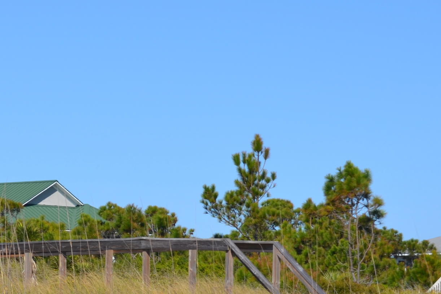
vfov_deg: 6.8
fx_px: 2477
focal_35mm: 202
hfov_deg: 10.1
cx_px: 91
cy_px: 271
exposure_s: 1/320
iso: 100
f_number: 9
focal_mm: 55
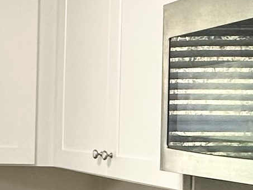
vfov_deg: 15.5
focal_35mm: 95
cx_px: -161
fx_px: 695
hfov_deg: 17.8
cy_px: 144
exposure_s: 1/120
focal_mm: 2.22
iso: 250
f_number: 2.2
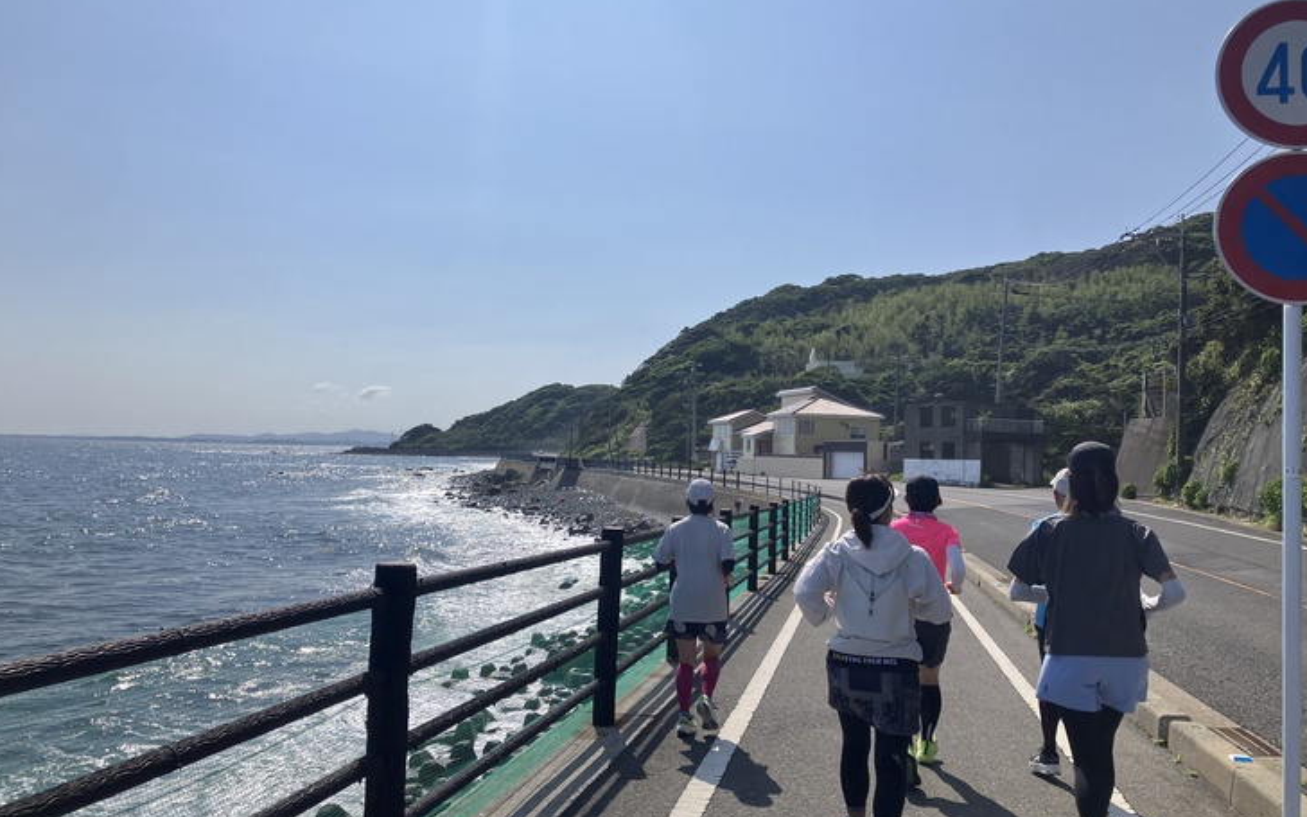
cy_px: 402
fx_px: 1069
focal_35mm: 30
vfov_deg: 41.8
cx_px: 650
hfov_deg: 62.9
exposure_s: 1/2433
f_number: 1.8
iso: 32
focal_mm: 3.99
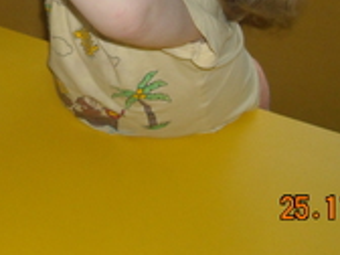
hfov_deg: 20.3
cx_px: 6
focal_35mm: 94
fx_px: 923
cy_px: -63
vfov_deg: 15.1
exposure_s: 1/60
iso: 200
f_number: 2.8
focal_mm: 5.7
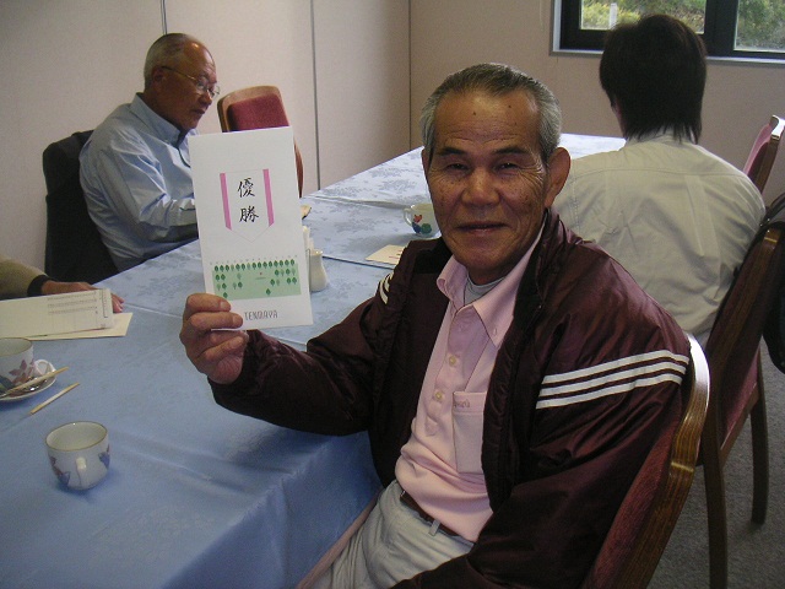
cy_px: 294
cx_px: 392
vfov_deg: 37.7
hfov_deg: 49.0
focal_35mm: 38
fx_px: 862
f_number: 2.8
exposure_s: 1/45
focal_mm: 6
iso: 160
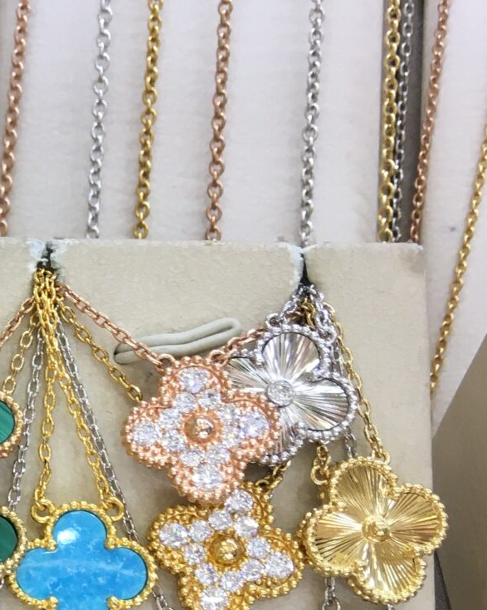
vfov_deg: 23.9
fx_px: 1424
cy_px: 450
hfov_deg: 17.1
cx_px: -287
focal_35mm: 79
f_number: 2.2
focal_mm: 4.15
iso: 32
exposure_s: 1/33
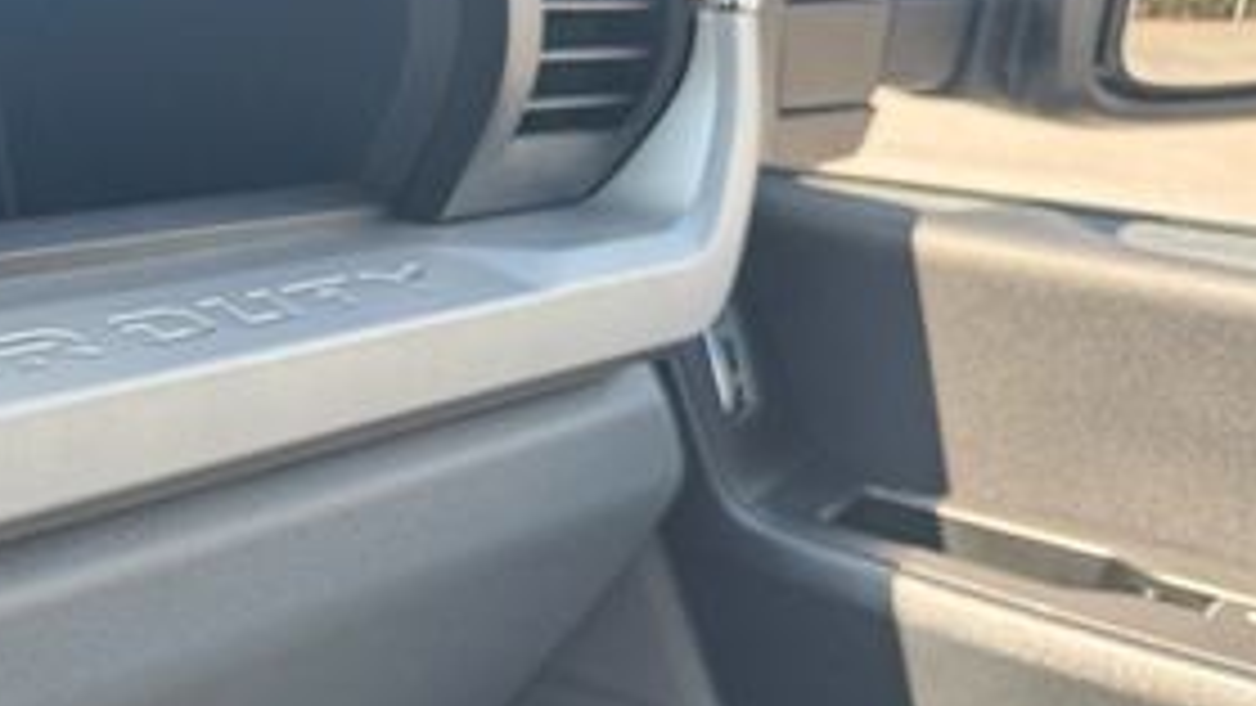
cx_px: -144
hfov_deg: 30.9
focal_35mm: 60
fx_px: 1998
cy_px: 648
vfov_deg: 19.6
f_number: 1.78
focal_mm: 6.76
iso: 64
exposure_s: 1/126
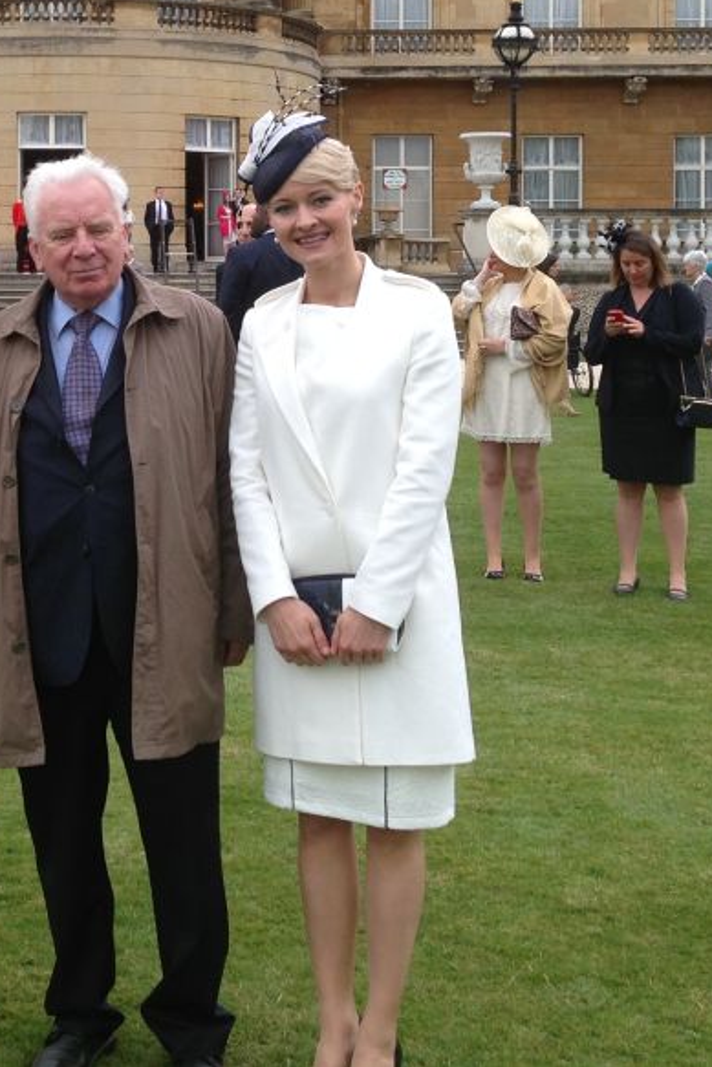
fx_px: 1393
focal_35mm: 47
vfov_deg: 41.9
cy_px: 523
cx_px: 92
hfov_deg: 27.8
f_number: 2.4
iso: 50
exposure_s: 1/227
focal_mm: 4.13
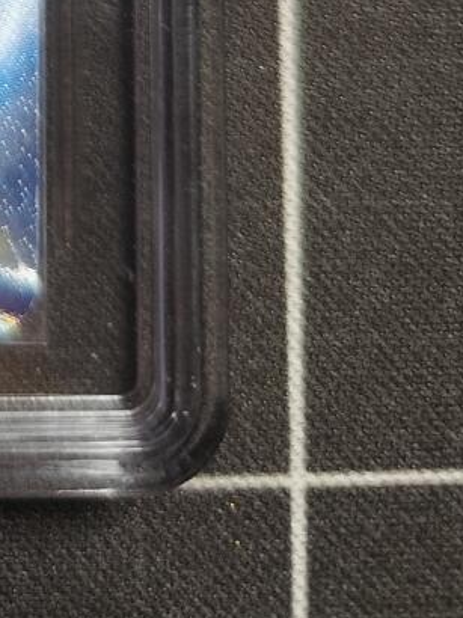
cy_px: -588
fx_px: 1803
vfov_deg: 15.7
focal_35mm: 101
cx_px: -455
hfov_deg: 12.8
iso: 250
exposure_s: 1/100
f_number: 1.65
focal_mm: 6.14
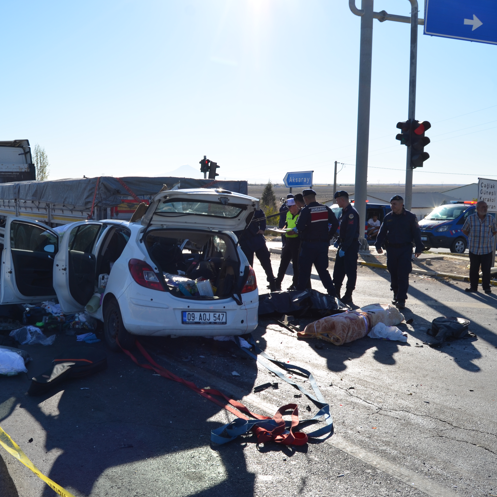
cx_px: 168
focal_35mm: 35
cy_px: 250
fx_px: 569
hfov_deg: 46.5
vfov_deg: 47.2
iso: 100
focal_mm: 18
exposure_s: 1/320
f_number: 9
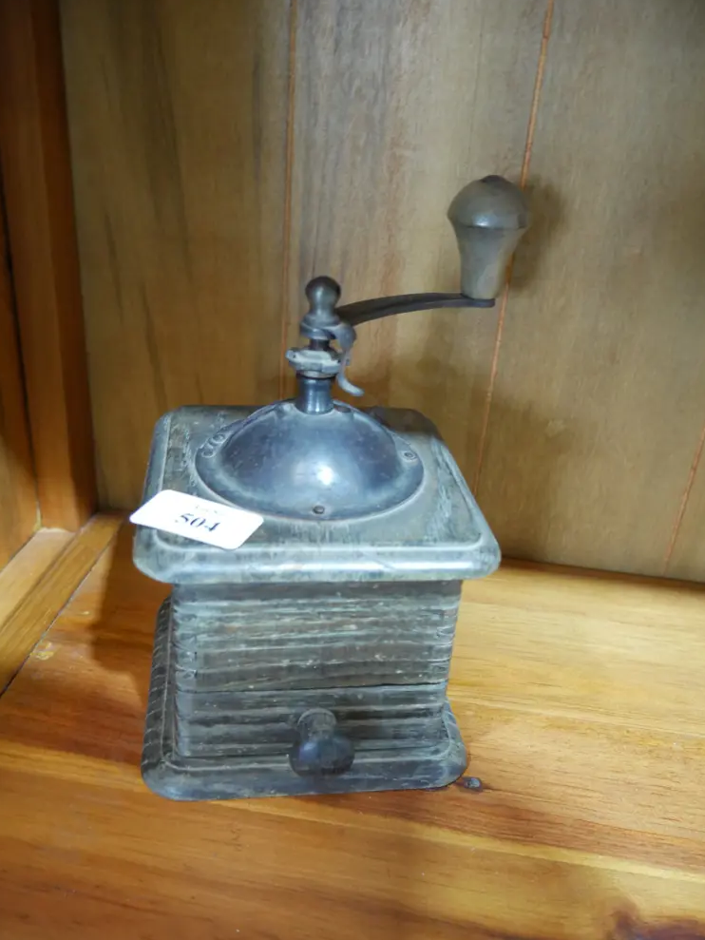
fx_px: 787
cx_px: 343
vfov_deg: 61.7
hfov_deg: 48.2
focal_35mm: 29
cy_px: 476
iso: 1600
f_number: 3.5
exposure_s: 1/60
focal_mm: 14
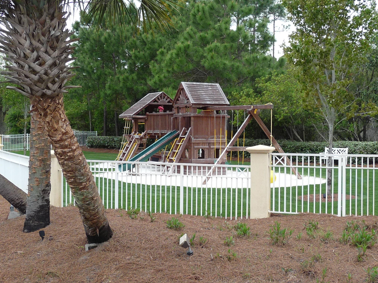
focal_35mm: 51
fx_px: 557
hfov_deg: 37.5
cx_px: 187
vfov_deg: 28.6
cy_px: 140
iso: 100
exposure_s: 1/400
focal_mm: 5
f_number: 3.4
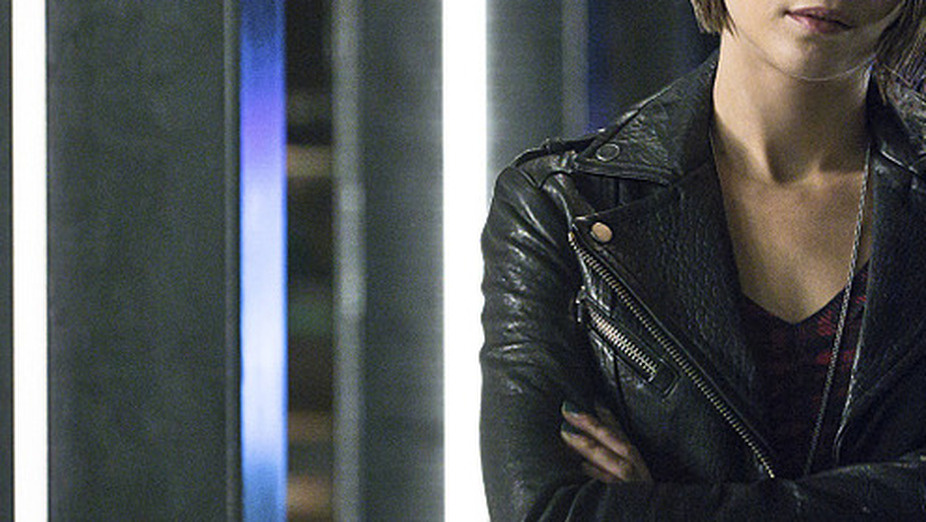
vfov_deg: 3.7
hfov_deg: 6.5
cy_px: 219
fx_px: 8107
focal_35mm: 330
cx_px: 565
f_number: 5
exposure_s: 1/100
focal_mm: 200
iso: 16000
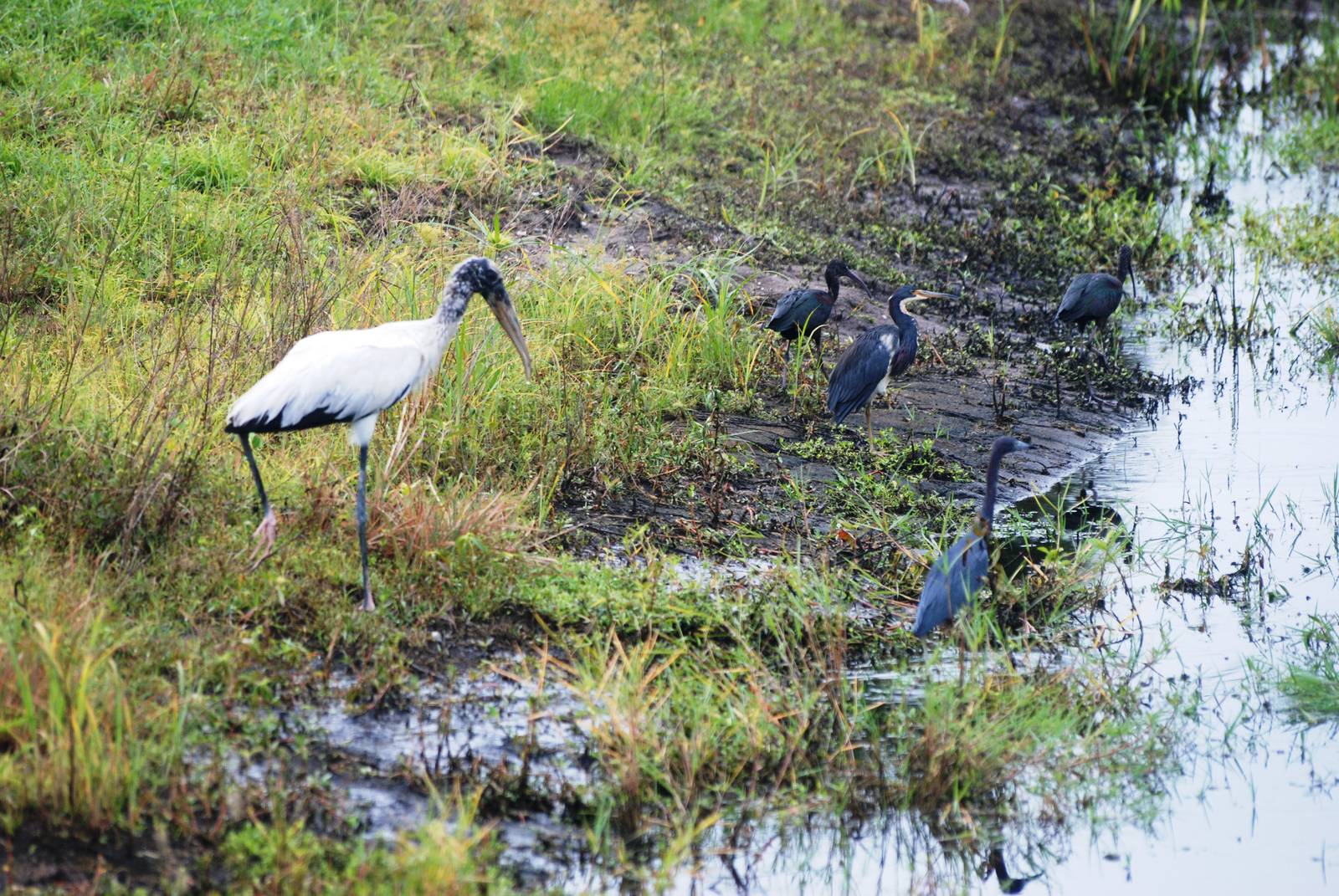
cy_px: 448
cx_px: 670
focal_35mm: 292
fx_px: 10892
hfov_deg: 7.0
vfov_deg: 4.7
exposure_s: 1/800
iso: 400
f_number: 5
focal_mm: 195
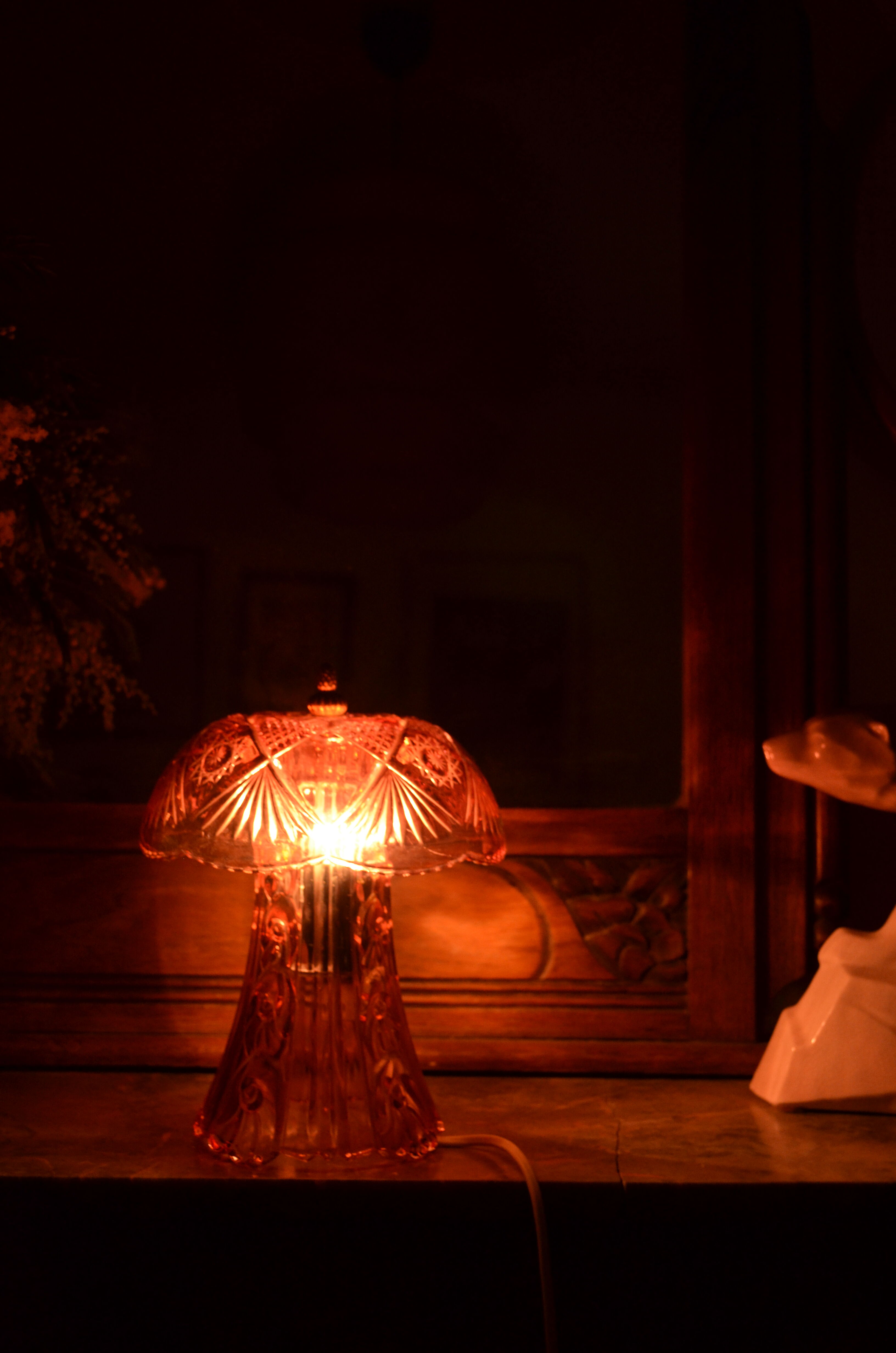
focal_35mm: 51
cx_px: 448
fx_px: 1912
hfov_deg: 26.4
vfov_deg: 39.0
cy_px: 676
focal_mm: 34
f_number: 5
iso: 800
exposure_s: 1/40
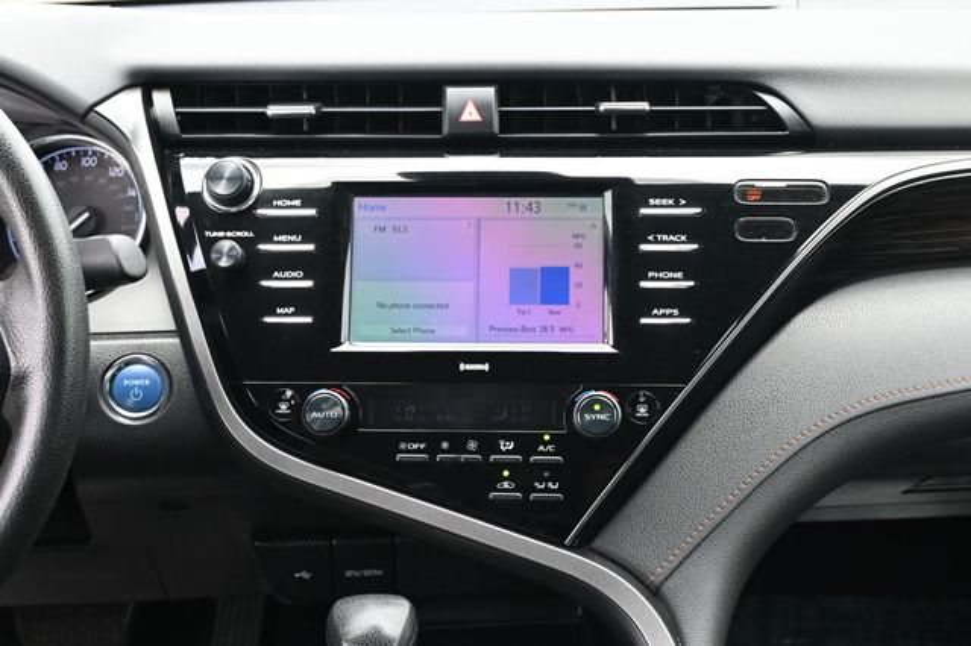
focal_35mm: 47
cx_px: 486
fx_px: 1274
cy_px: 323
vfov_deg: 28.5
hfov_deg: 41.7
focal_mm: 31.5
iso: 1000
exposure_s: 1/125
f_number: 5
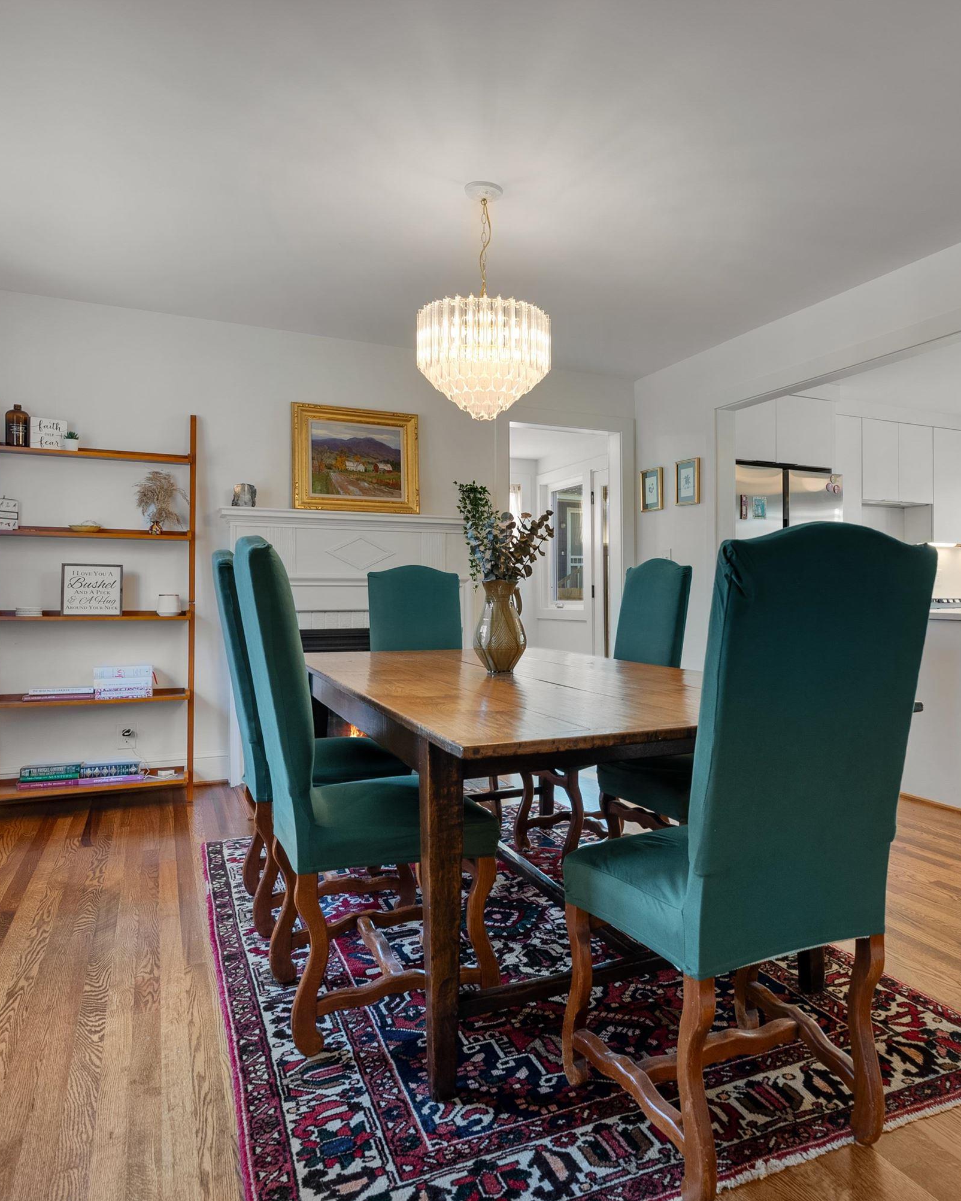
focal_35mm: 23
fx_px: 818
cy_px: 603
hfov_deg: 60.2
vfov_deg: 72.6
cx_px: 595
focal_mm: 16
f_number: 8
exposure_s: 1/3
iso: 200
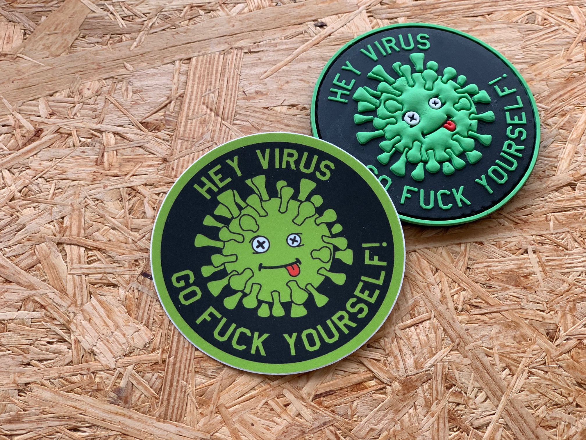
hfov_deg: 36.8
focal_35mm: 52
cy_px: 220
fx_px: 880
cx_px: 293
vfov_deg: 28.0
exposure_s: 1/122
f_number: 2.4
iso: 64
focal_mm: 6
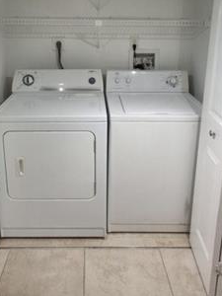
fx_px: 274
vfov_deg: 54.1
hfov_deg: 44.0
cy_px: 73
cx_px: 90
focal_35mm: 32
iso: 80
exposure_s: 1/40
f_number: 2.2
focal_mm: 1.64
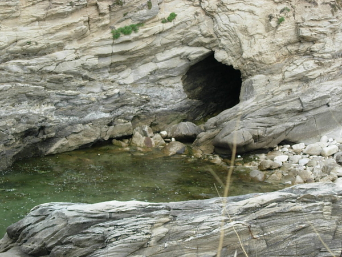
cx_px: 171
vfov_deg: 13.1
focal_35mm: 113
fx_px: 1116
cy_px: 128
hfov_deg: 17.4
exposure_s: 1/171
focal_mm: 23.4
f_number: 4.9
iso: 64
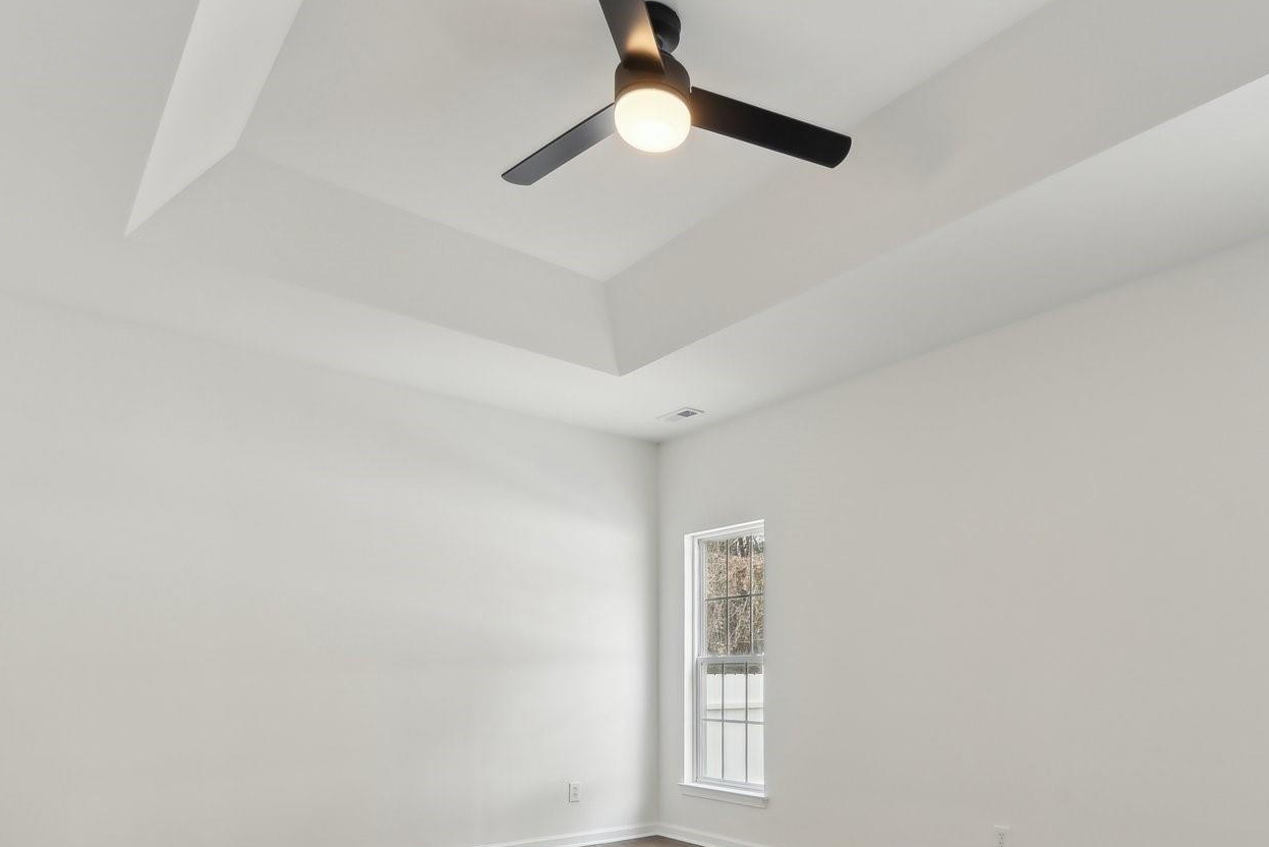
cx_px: 735
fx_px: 811
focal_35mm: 23
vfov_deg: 51.8
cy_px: 673
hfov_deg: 75.6
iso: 200
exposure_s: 1/8
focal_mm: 14
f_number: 8
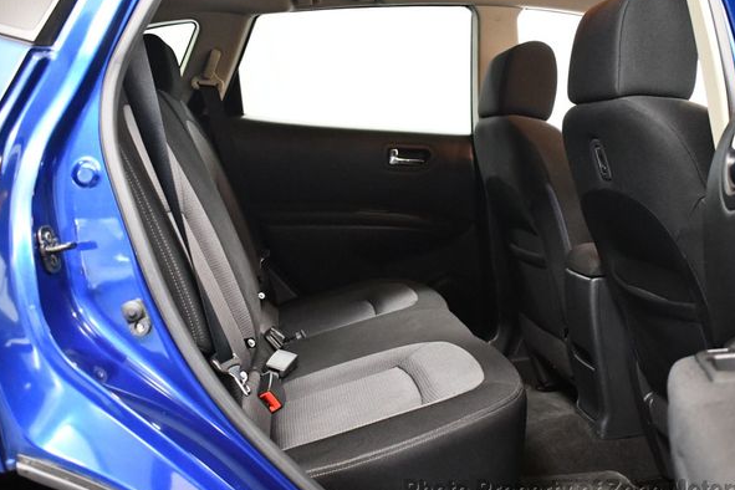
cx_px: 389
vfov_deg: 34.2
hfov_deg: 49.5
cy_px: 247
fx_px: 796
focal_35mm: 39
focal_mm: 18
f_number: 3.5
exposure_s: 1/60
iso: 5600
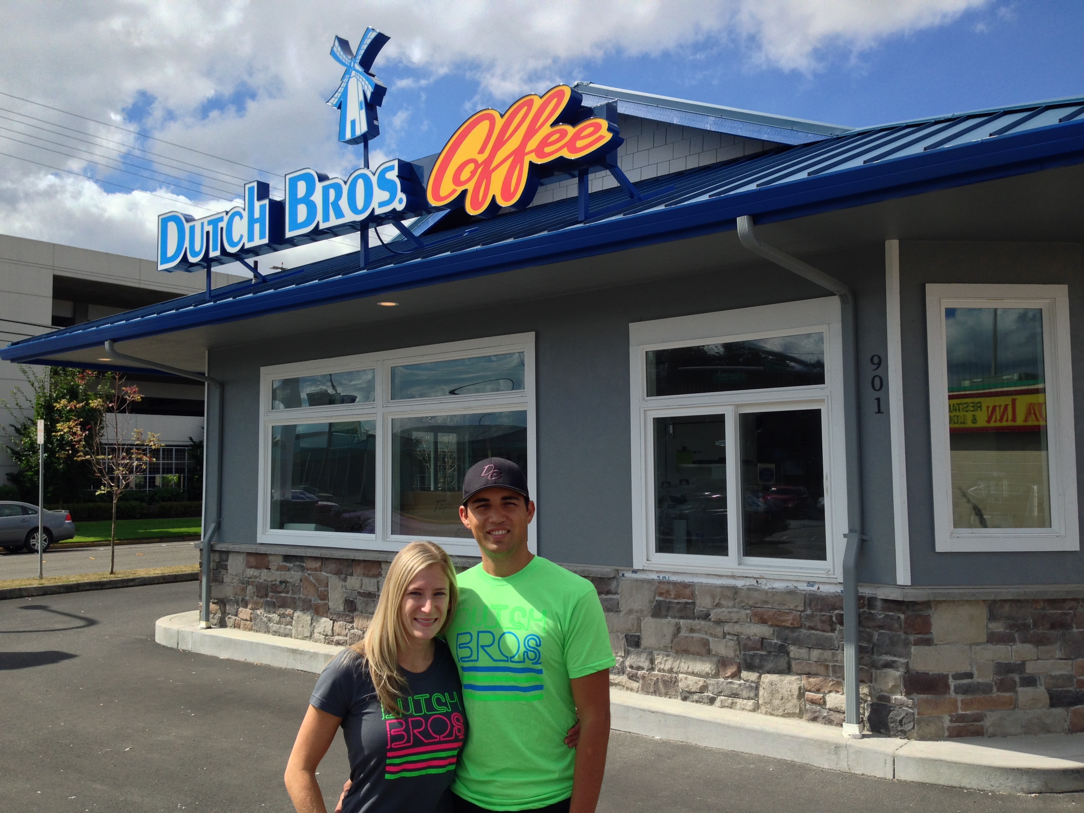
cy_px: 406
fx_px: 1033
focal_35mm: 33
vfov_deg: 42.9
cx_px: 542
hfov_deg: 55.4
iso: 50
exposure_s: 1/1427
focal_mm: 4.12
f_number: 2.4
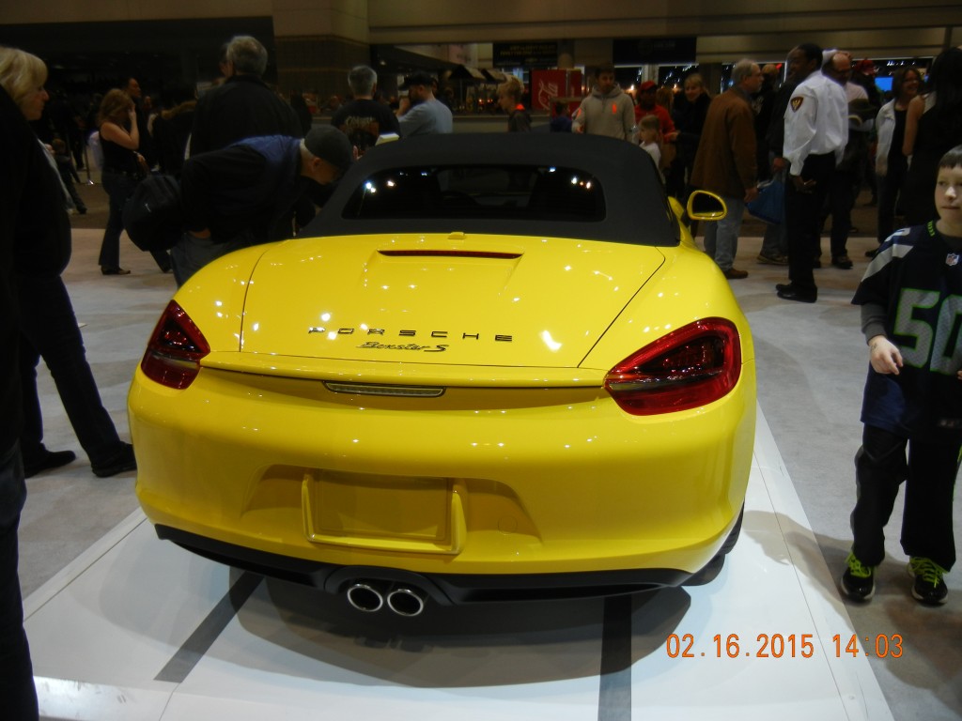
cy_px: 360
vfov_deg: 46.8
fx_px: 834
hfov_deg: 60.0
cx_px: 481
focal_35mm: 30
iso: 160
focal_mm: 5.4
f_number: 3.5
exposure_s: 1/188
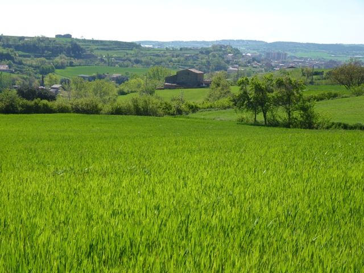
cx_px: 182
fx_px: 789
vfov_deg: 19.6
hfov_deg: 26.0
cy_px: 136
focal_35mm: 75
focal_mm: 13.3
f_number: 3.6
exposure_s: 1/640
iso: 80
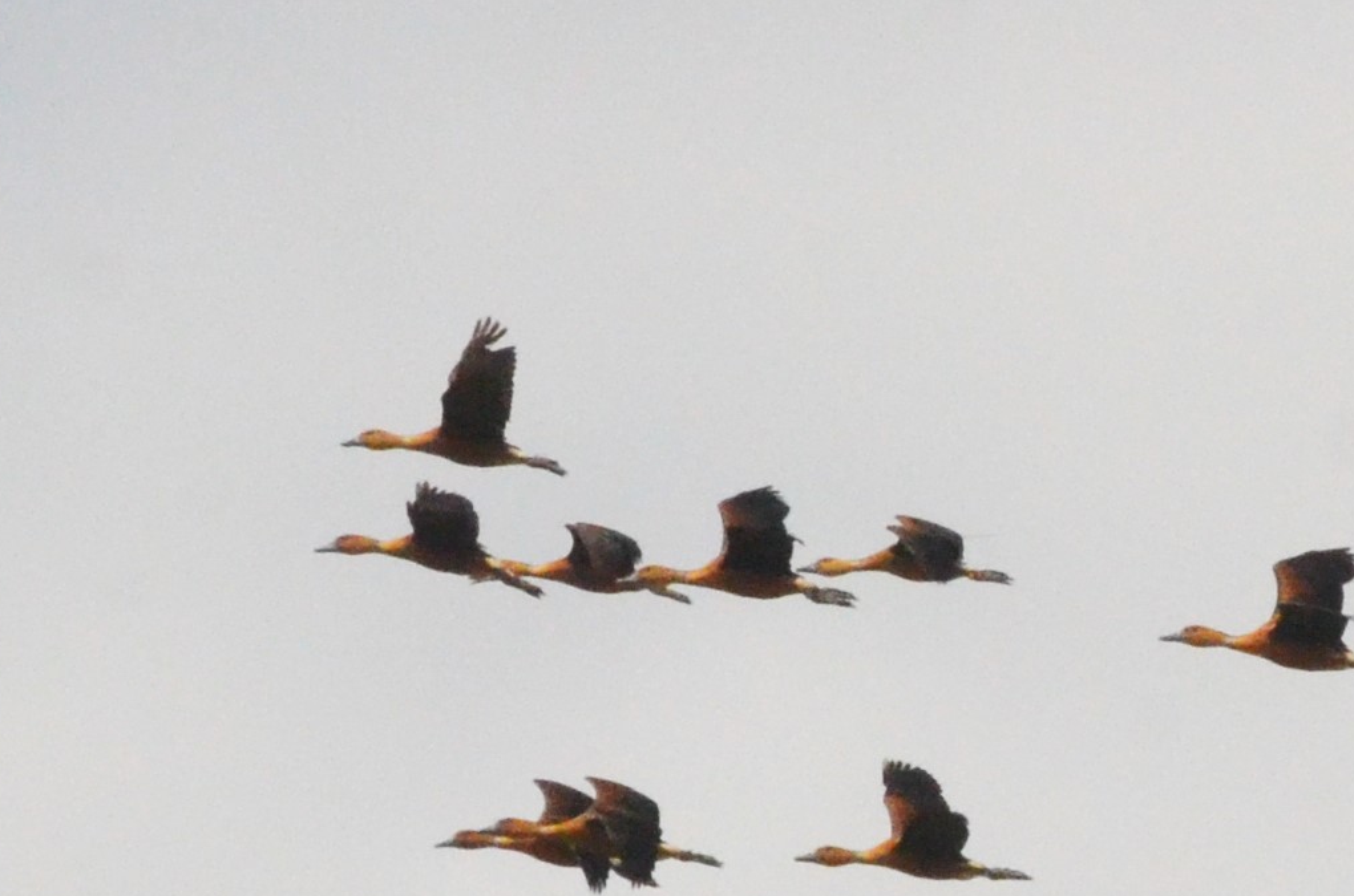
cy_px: 866
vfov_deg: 4.4
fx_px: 11561
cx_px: 1880
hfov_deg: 6.6
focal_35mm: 308
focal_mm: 70
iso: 2500
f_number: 14
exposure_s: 1/2500
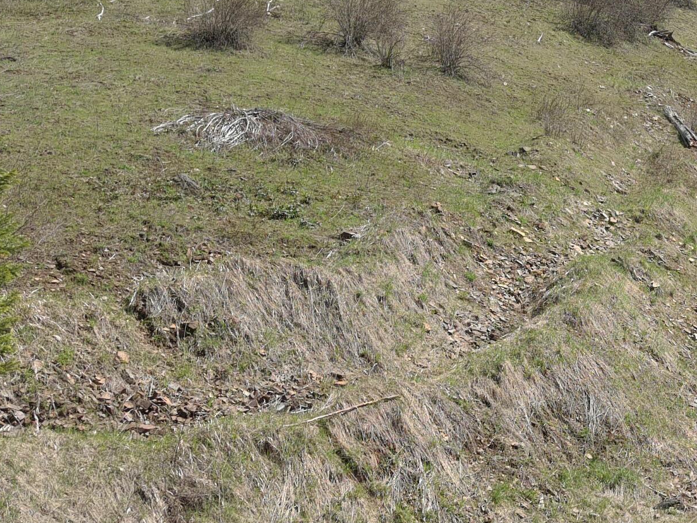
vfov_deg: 22.9
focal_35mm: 64
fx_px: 1289
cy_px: 299
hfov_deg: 28.3
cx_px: 704
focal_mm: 4.74
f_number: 1.8
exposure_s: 1/640
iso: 100
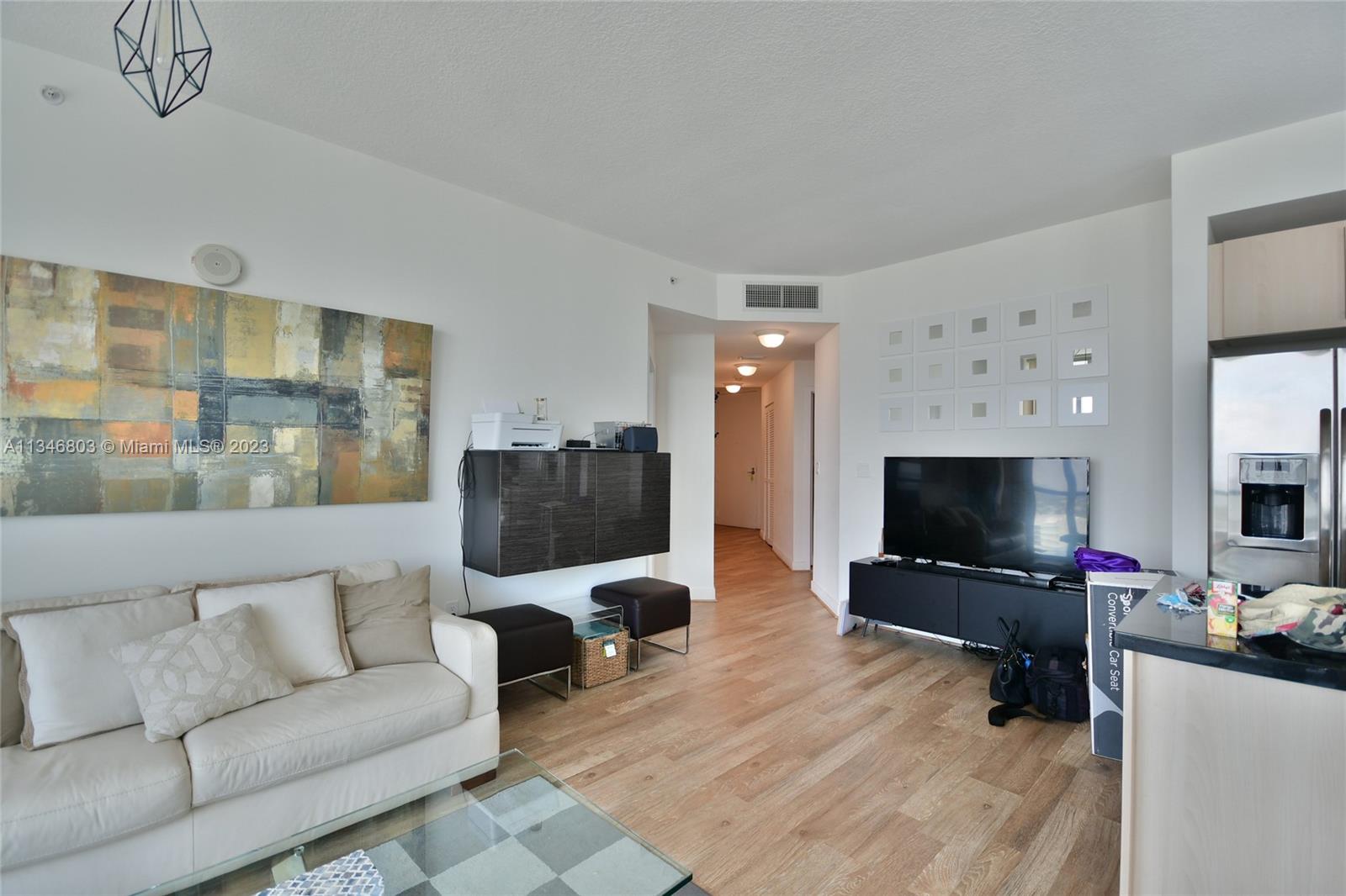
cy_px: 448
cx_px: 673
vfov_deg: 77.3
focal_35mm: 15
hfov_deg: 100.4
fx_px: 561
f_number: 4.5
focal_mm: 10
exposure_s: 1/80
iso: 250
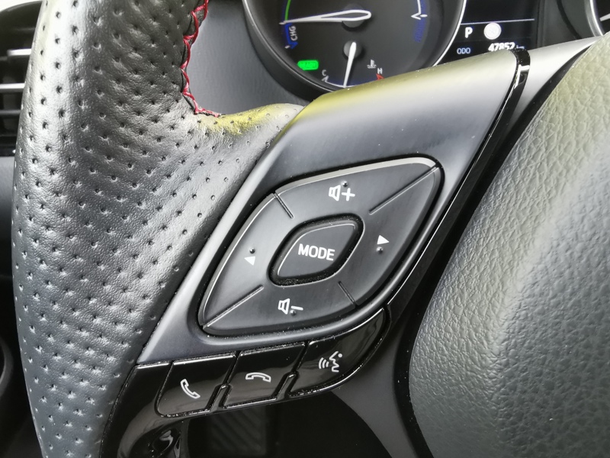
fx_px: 458
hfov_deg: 67.3
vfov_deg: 53.1
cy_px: 229
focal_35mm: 26
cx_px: 305
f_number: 2.2
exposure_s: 1/33.3
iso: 400
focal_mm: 2.26
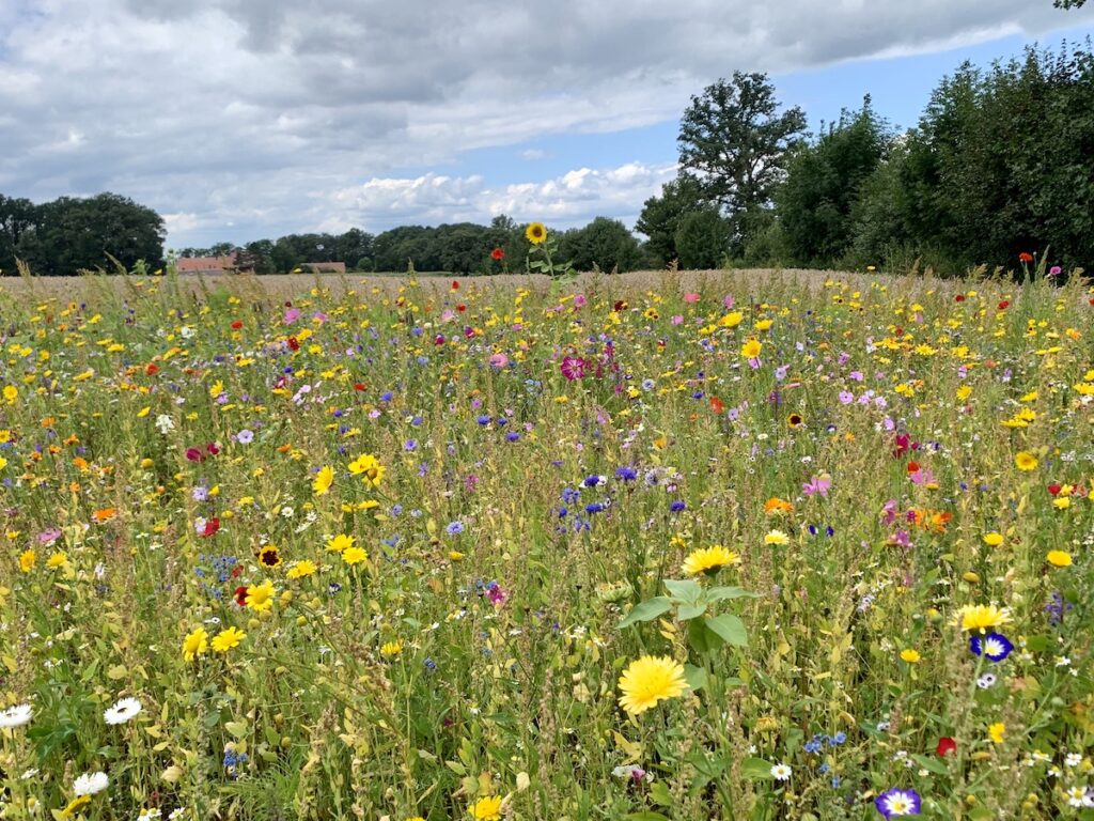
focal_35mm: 26
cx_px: 547
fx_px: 822
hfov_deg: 67.3
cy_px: 410
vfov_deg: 53.1
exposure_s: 1/1427
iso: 25
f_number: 1.8
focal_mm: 4.25
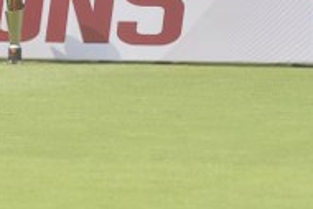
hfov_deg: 3.6
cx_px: -142
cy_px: -163
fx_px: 4951
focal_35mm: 569
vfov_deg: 2.4
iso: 500
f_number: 5.6
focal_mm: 135
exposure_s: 1/1500
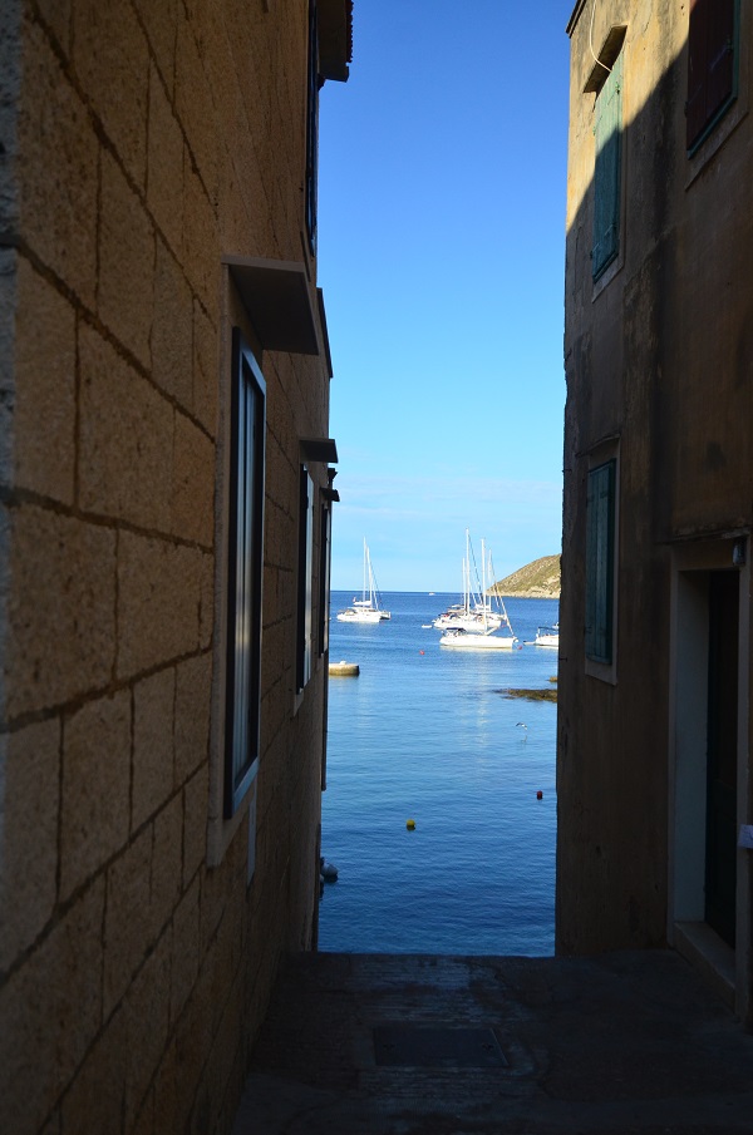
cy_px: 568
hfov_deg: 36.7
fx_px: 1134
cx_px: 376
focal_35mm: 36
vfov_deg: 53.2
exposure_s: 1/5000
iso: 640
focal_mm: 24
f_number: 4
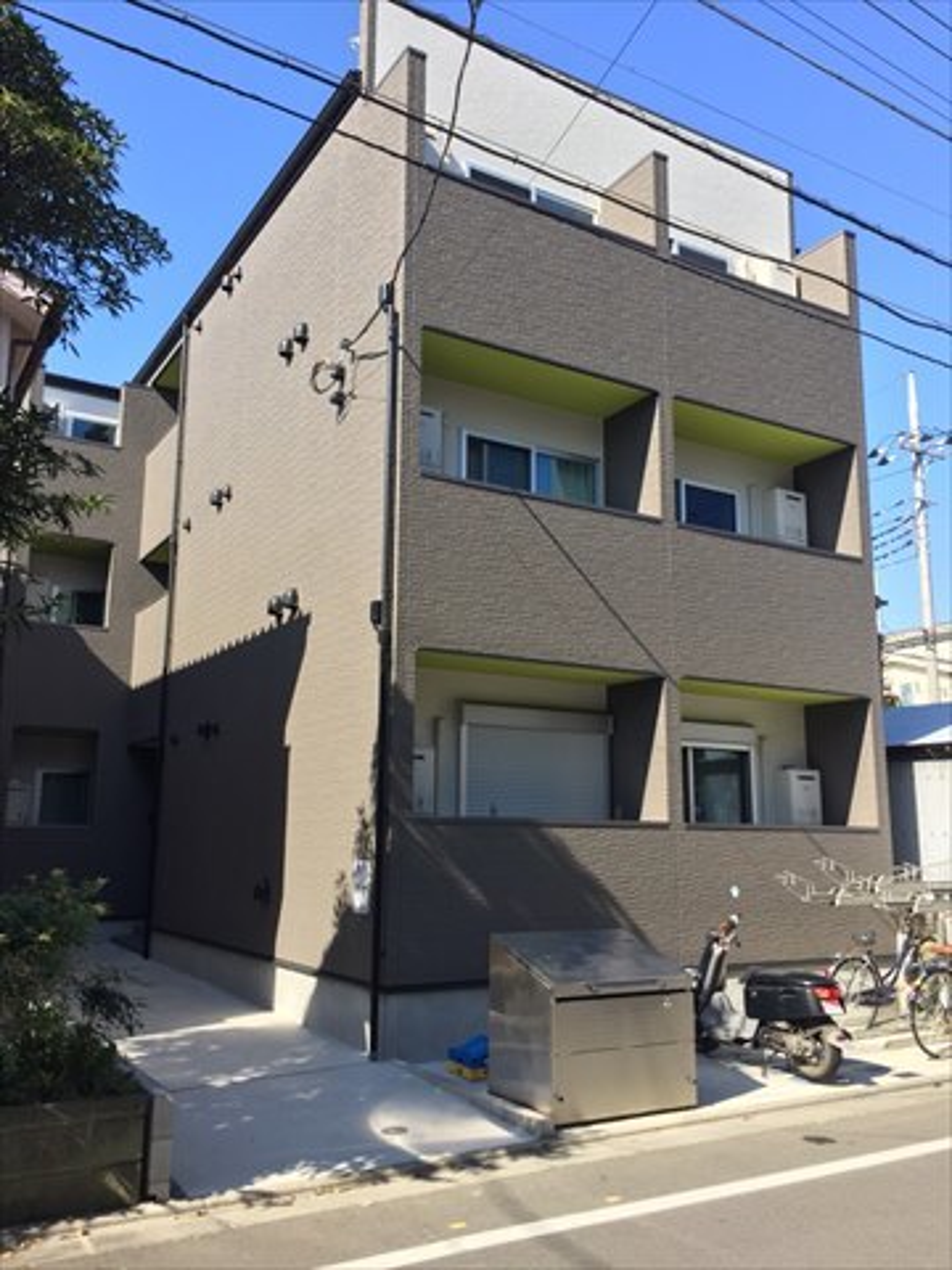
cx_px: 476
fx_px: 1063
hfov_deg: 48.2
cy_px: 635
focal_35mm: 29
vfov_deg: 61.7
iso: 32
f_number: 2.2
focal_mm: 4.15
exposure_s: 1/842
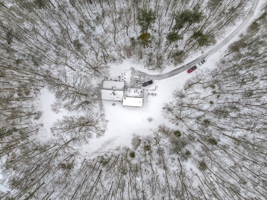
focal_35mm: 24
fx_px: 185
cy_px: 100
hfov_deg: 71.6
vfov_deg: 56.8
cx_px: 134
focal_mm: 12.29
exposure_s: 1/60
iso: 100
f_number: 2.8
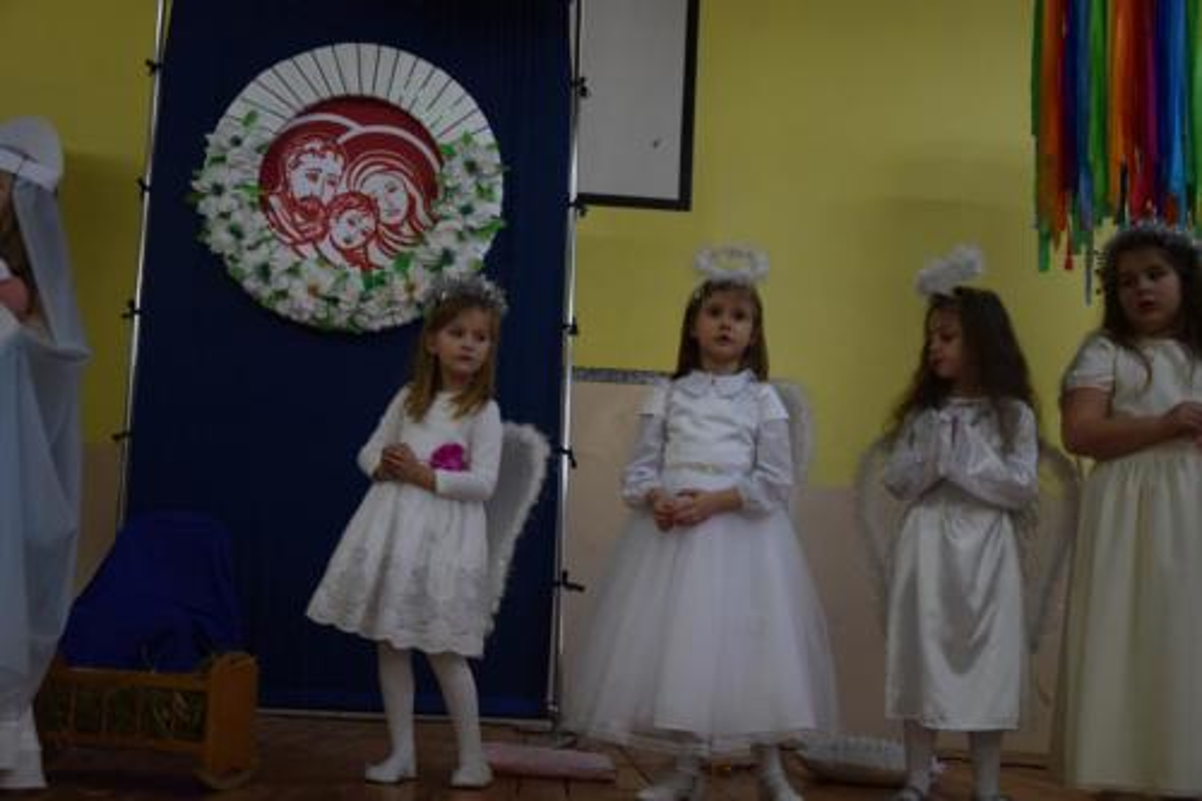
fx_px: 1502
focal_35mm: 45
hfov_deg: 43.6
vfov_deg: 29.8
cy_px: 400
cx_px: 601
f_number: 4.2
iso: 1600
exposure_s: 1/60
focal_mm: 30
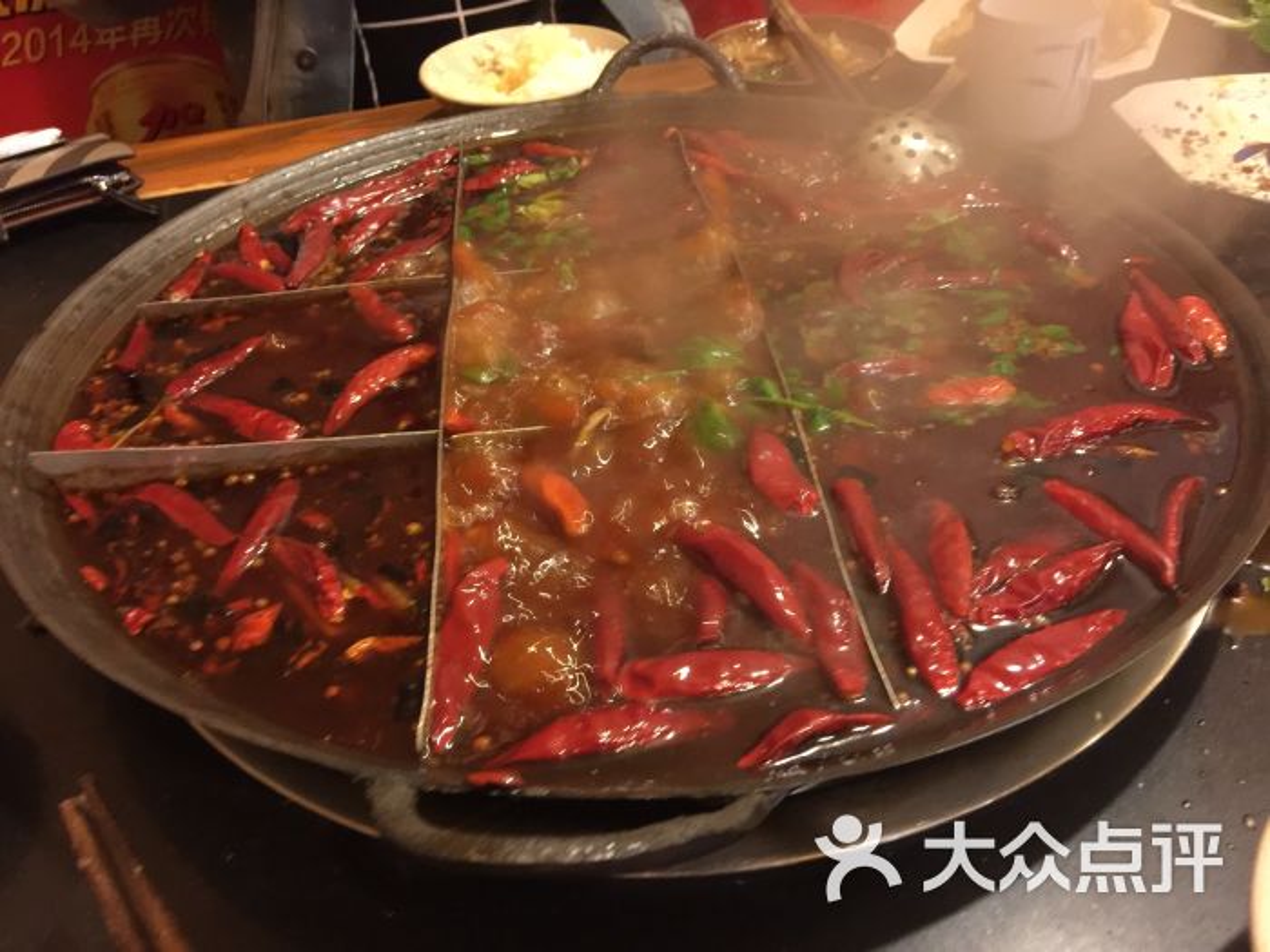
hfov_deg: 61.7
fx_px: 1064
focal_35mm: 29
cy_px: 476
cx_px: 635
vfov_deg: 48.2
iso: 100
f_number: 2.2
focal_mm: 4.15
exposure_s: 1/4
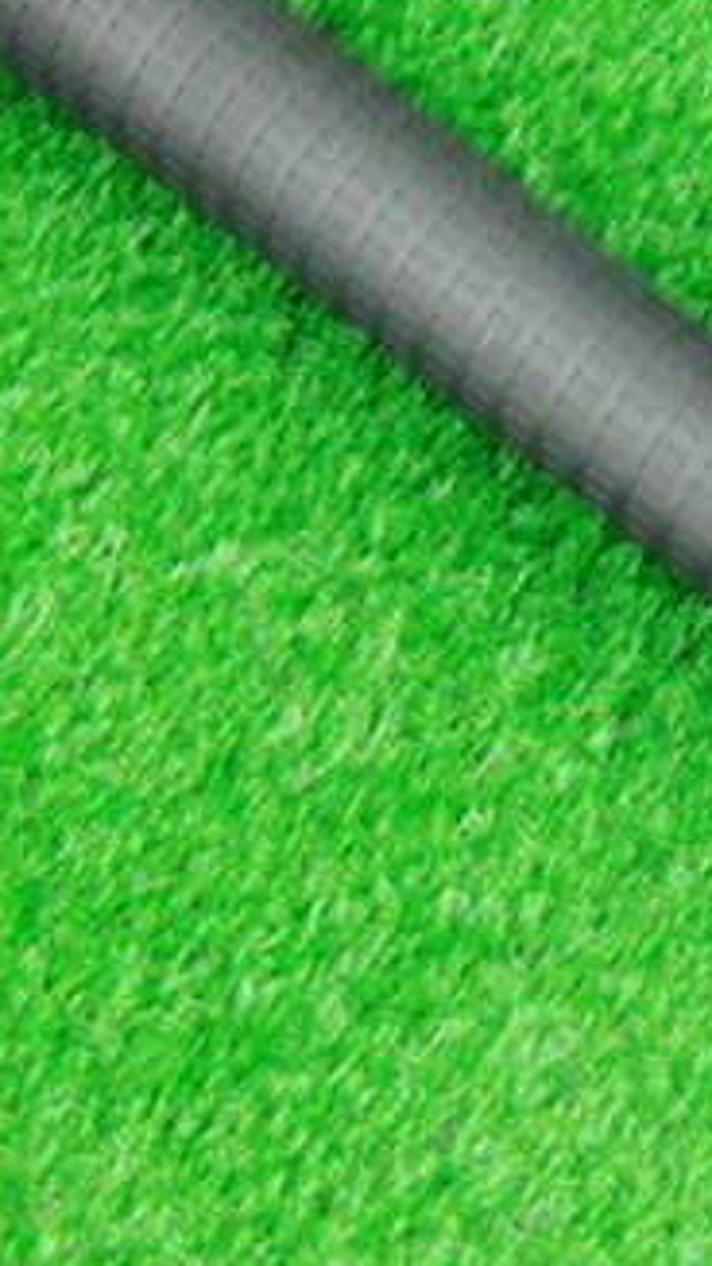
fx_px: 2651
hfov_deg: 14.9
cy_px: 561
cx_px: 797
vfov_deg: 26.8
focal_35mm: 79
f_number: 3.6
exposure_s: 1/15
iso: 400
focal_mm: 6.42
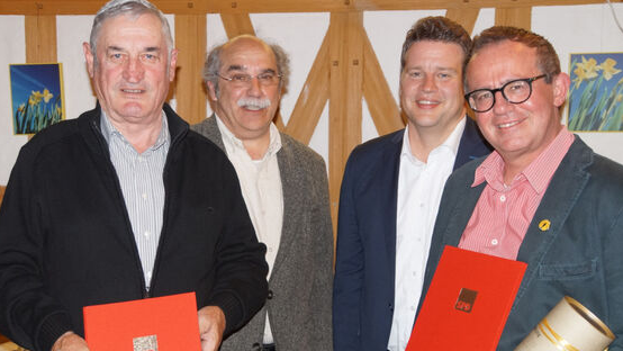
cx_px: 312
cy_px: 201
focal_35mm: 56
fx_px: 918
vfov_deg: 21.6
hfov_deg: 37.5
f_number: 4.5
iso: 800
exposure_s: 1/60
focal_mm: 35
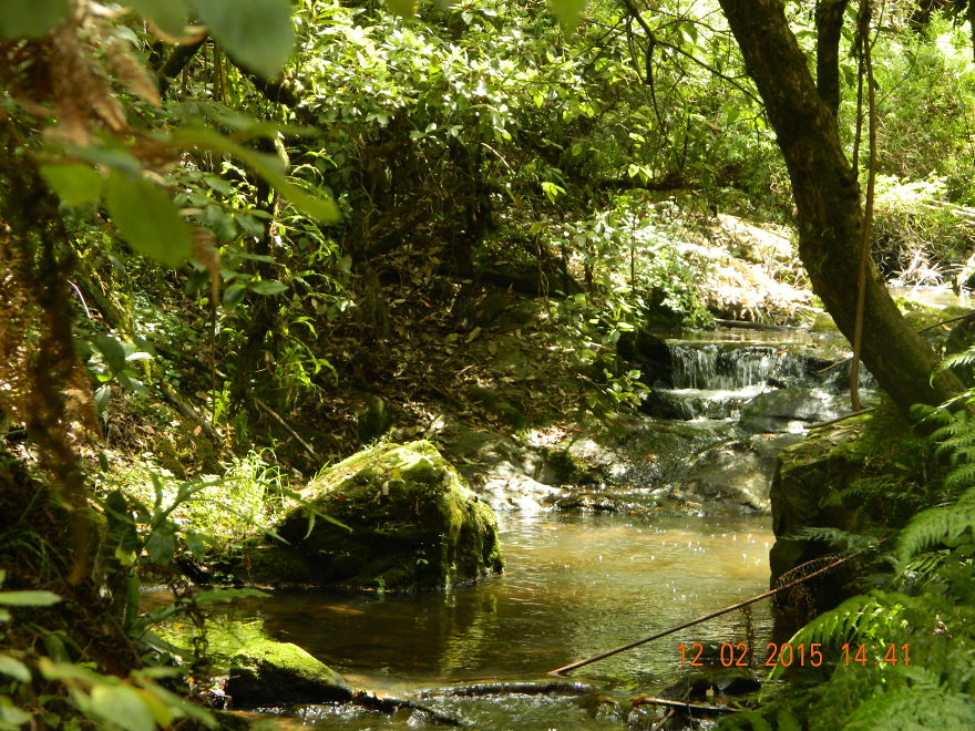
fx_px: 2901
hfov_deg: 19.1
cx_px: 488
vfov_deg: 14.4
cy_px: 366
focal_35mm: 103
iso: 250
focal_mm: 18.6
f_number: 4.5
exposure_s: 1/60
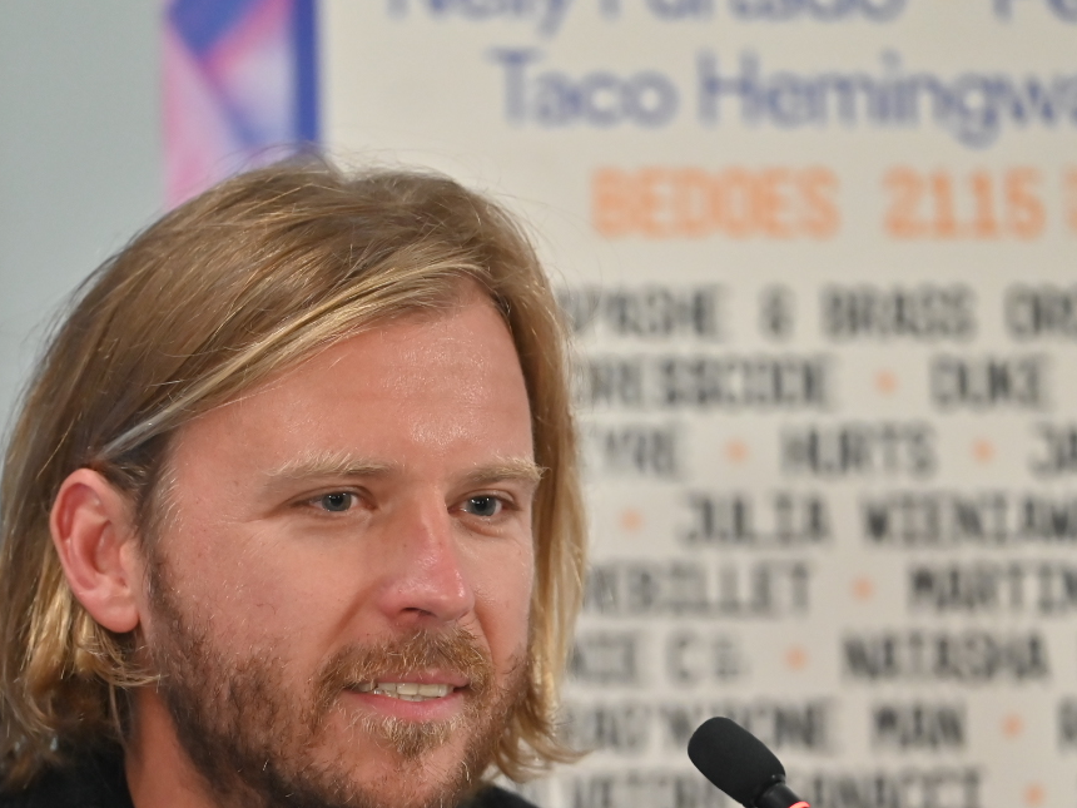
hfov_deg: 6.1
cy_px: 658
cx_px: 410
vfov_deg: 4.6
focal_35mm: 326
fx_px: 10143
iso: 2500
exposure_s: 1/400
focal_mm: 180
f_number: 2.8
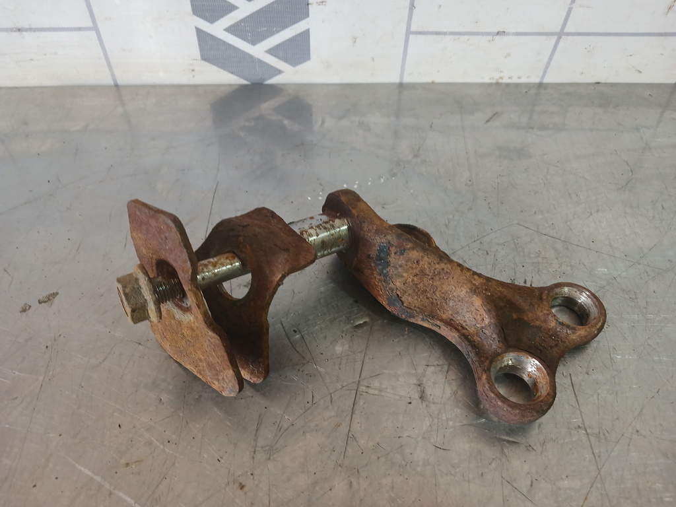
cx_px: 338
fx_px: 527
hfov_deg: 65.3
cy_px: 254
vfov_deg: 51.4
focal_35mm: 27
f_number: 1.8
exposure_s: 1/50
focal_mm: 4
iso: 100
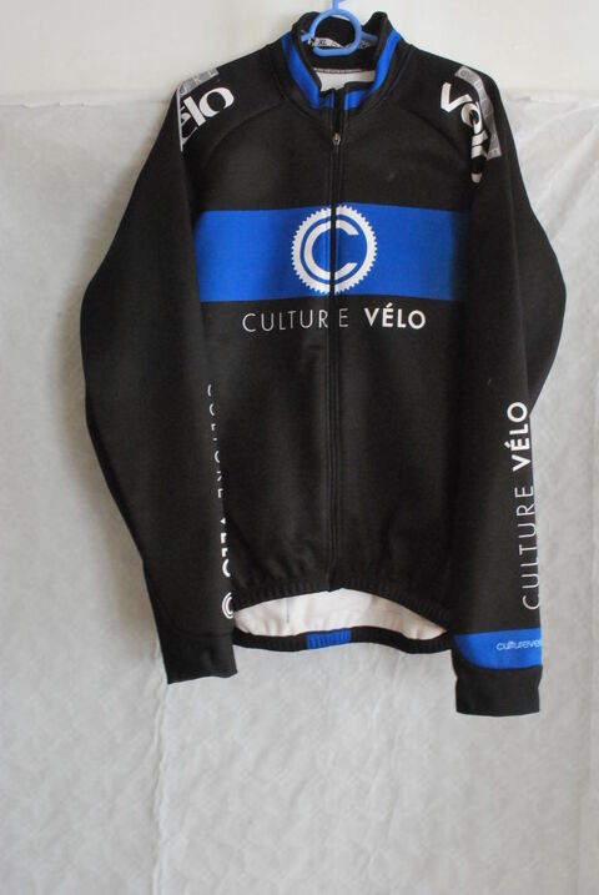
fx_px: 896
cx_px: 300
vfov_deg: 53.1
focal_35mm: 36
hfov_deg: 37.0
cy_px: 448
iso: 1600
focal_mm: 24
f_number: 18
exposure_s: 1/5
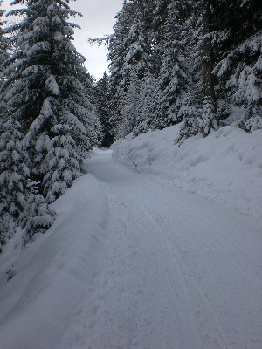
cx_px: 131
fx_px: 383
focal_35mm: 38
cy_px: 174
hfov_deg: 37.7
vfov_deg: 49.0
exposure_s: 1/500
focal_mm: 6.3
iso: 50
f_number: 4.4
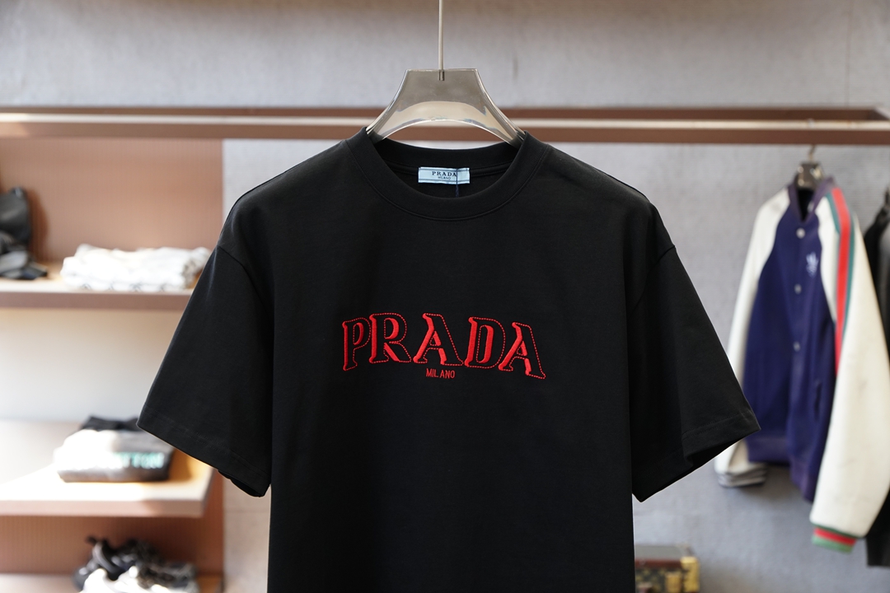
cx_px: 445
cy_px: 296
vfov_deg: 18.5
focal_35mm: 74
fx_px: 1817
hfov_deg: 27.5
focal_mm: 49
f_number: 4
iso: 400
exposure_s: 1/125
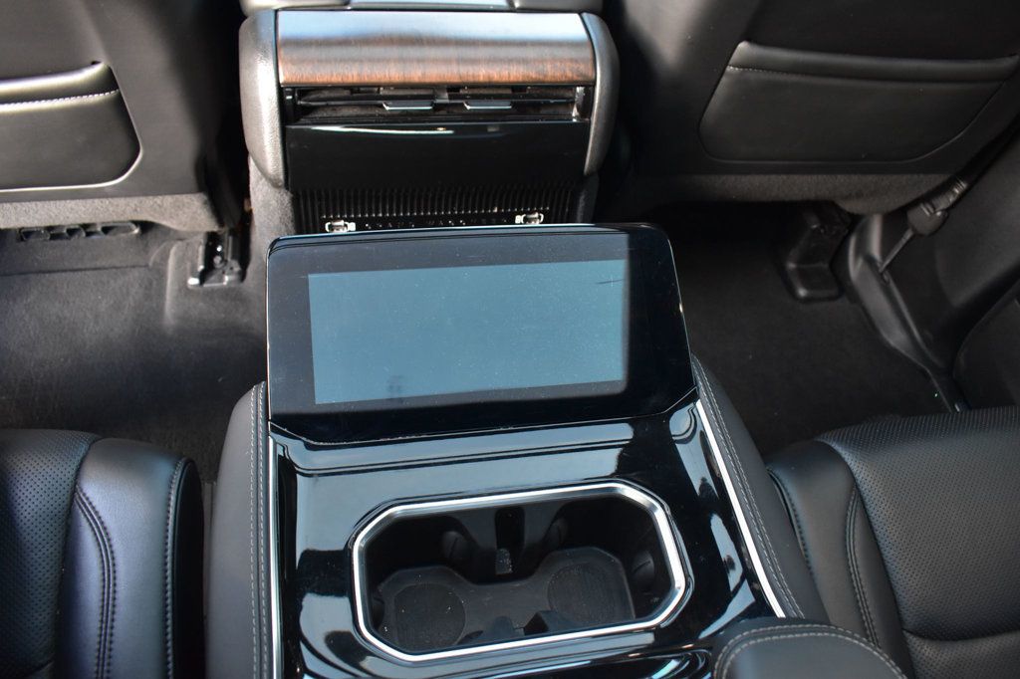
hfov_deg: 67.4
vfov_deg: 47.9
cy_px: 340
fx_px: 765
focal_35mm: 27
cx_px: 510
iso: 1600
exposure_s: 1/15
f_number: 5
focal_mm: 18
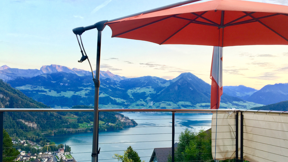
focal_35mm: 32
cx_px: 142
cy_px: 99
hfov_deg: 61.0
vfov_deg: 36.5
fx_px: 244
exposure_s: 1/33
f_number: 2.2
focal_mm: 4.15
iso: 32
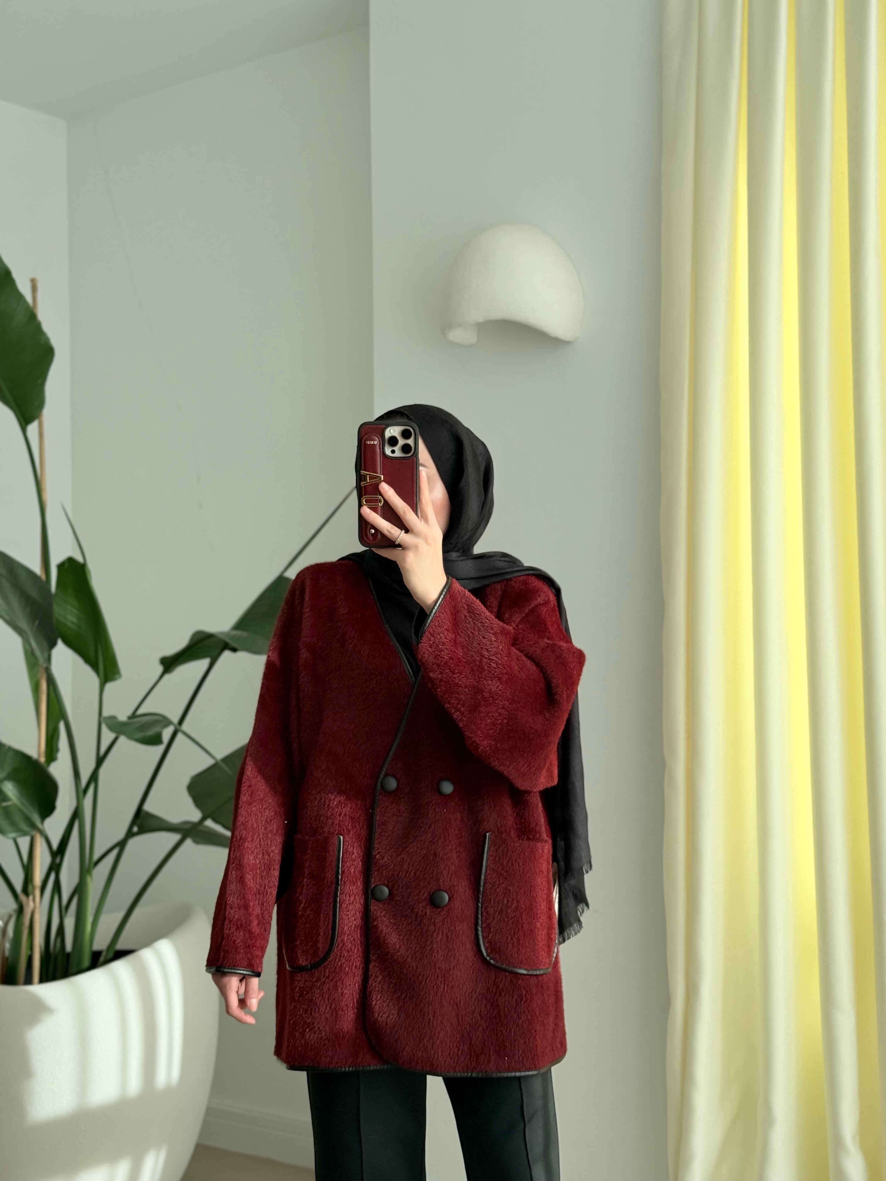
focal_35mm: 48
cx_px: 443
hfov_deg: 30.3
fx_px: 1638
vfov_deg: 39.7
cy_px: 590
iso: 64
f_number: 1.78
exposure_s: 1/444
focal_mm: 6.76
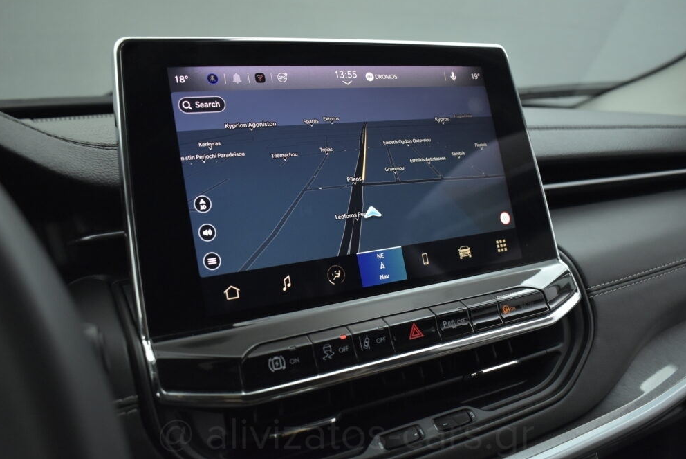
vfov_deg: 40.6
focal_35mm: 33
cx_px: 346
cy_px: 233
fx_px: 620
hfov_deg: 57.9
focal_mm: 21
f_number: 3.8
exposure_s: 1/125
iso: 1600
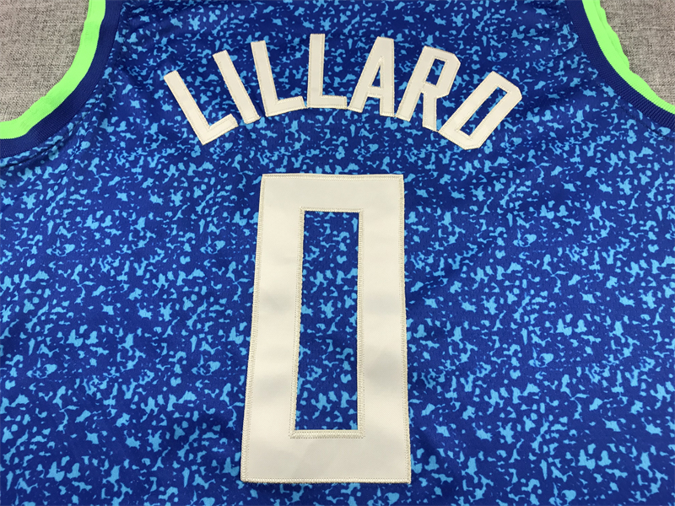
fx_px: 546
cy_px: 253
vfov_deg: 49.7
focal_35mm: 28
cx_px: 338
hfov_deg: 63.4
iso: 32
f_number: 1.8
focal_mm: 3.99
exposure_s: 1/100
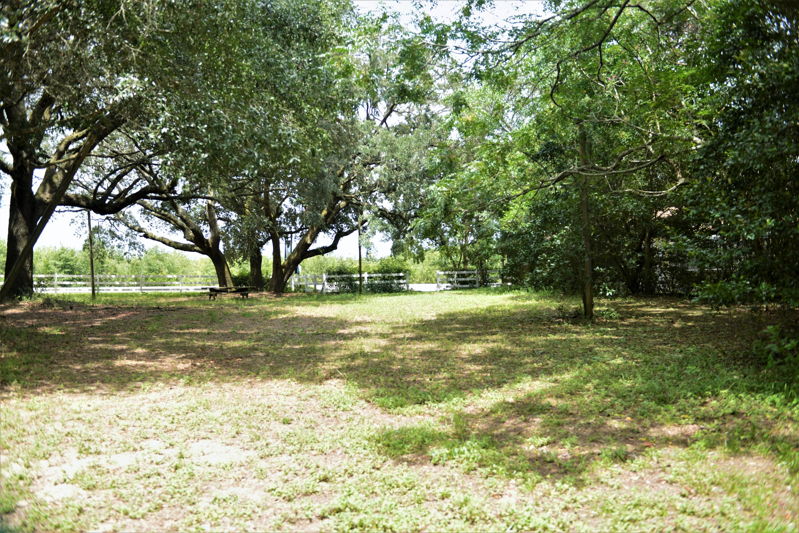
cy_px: 266
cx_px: 400
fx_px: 755
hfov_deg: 55.8
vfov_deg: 38.9
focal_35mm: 34
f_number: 3.2
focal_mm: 34
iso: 100
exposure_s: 1/125
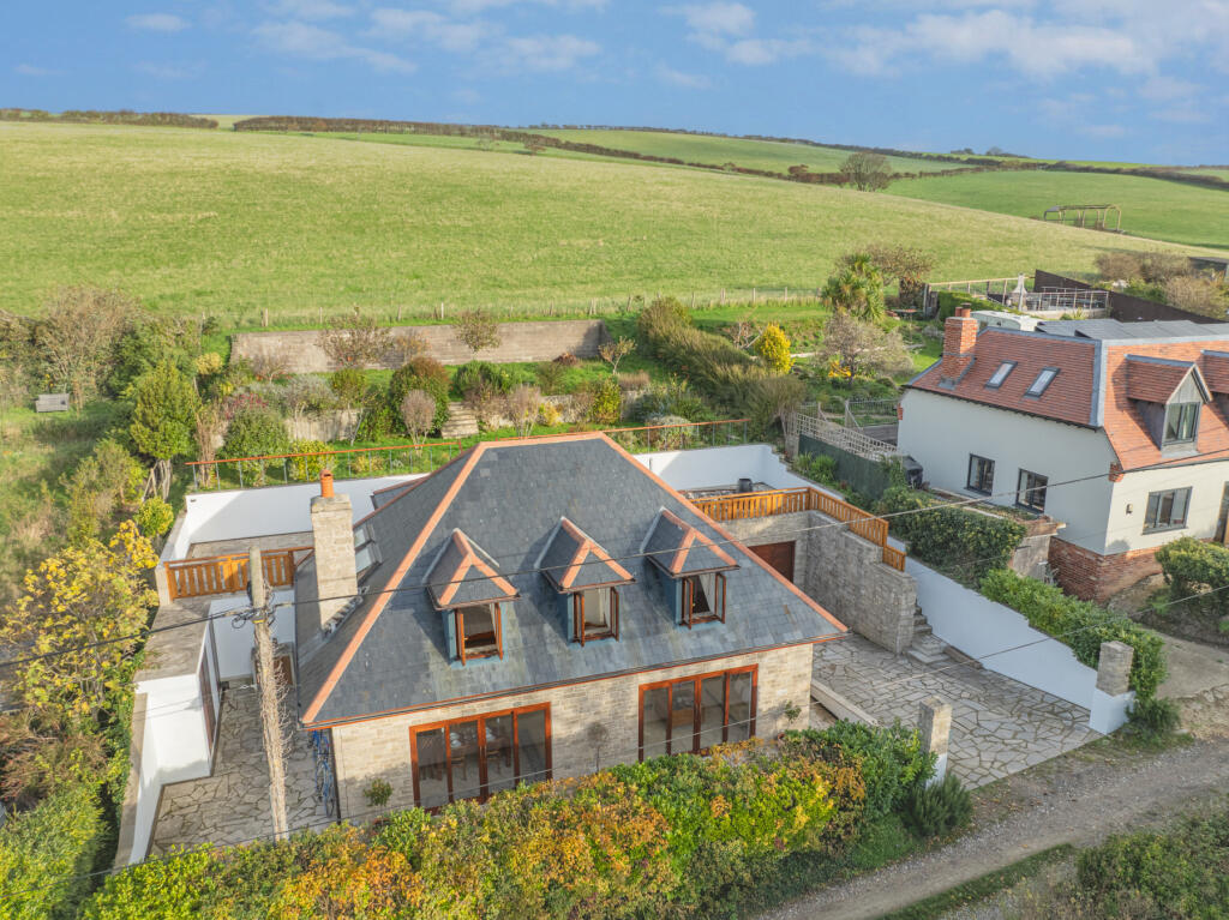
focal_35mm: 24
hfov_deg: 71.6
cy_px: 460
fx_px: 852
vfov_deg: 56.8
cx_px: 614
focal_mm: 12.29
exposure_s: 1/2000
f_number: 2.8
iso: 100
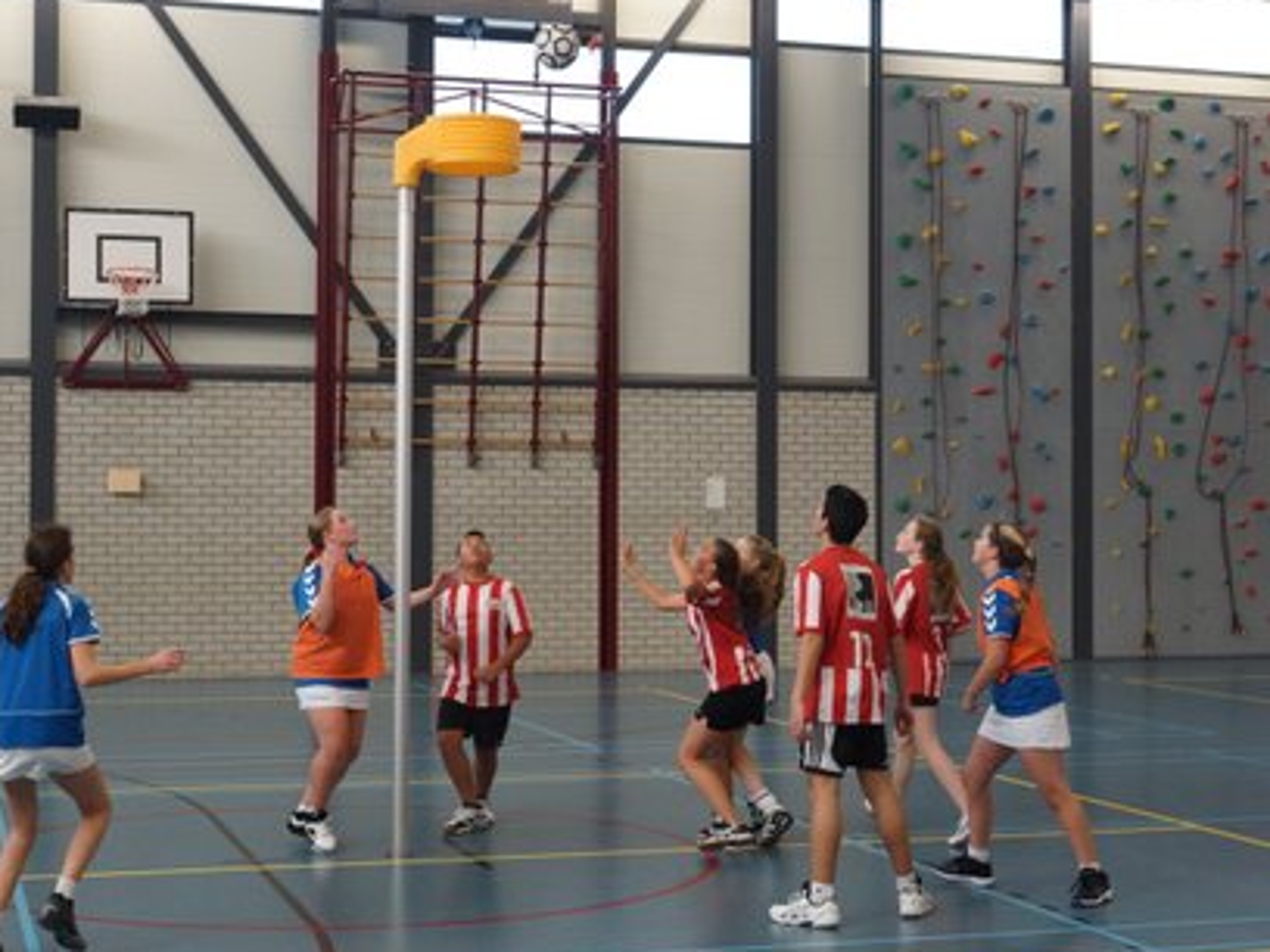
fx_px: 1871
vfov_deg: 28.6
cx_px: 573
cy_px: 487
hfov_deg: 37.5
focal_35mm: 51
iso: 800
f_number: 4
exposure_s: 1/200
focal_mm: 30
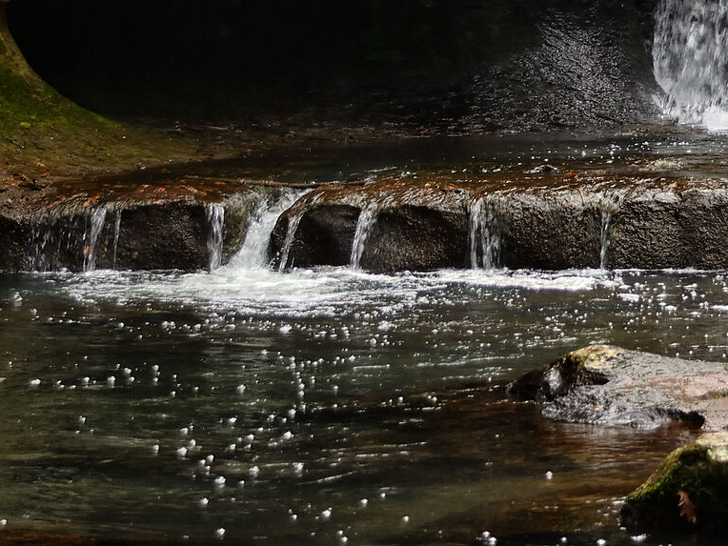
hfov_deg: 13.4
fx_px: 3049
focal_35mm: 145
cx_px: 738
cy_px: -11
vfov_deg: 10.1
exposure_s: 1/80
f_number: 5
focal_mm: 32
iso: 400
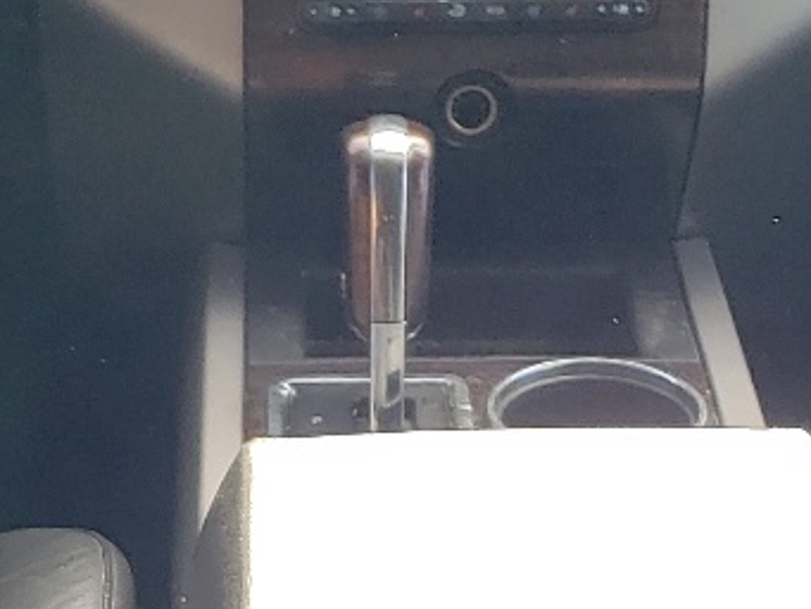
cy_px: 645
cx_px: 366
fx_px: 2859
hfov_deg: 16.1
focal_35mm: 122
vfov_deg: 12.0
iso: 50
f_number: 1.5
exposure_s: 1/141
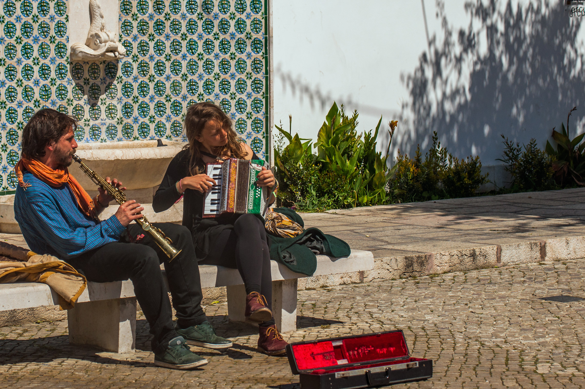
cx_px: 292
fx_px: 1948
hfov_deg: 17.1
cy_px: 194
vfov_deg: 11.4
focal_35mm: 120
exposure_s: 1/400
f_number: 8
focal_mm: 80
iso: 200
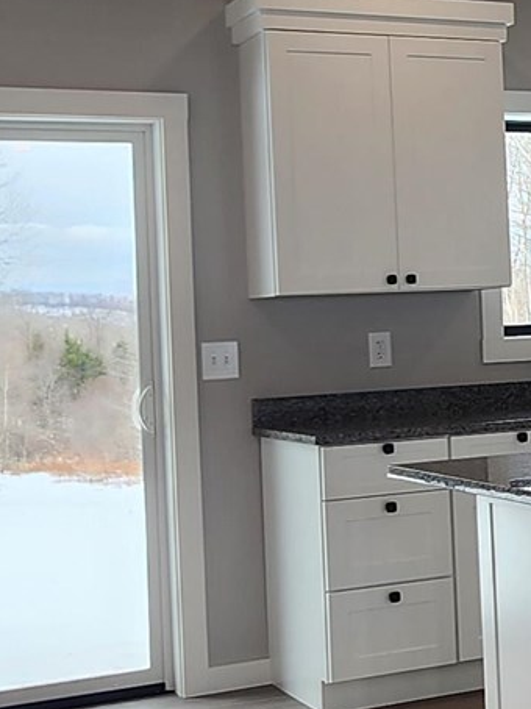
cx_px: 572
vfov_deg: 29.3
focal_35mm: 66
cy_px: 278
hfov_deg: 21.2
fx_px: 1351
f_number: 2.2
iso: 50
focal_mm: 2.2
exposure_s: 1/60
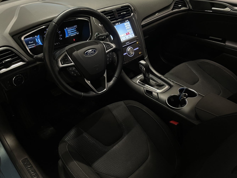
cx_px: 111
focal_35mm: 28
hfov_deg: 63.4
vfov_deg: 49.7
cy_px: 93
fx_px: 192
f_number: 1.6
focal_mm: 4.2
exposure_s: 1/60
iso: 250
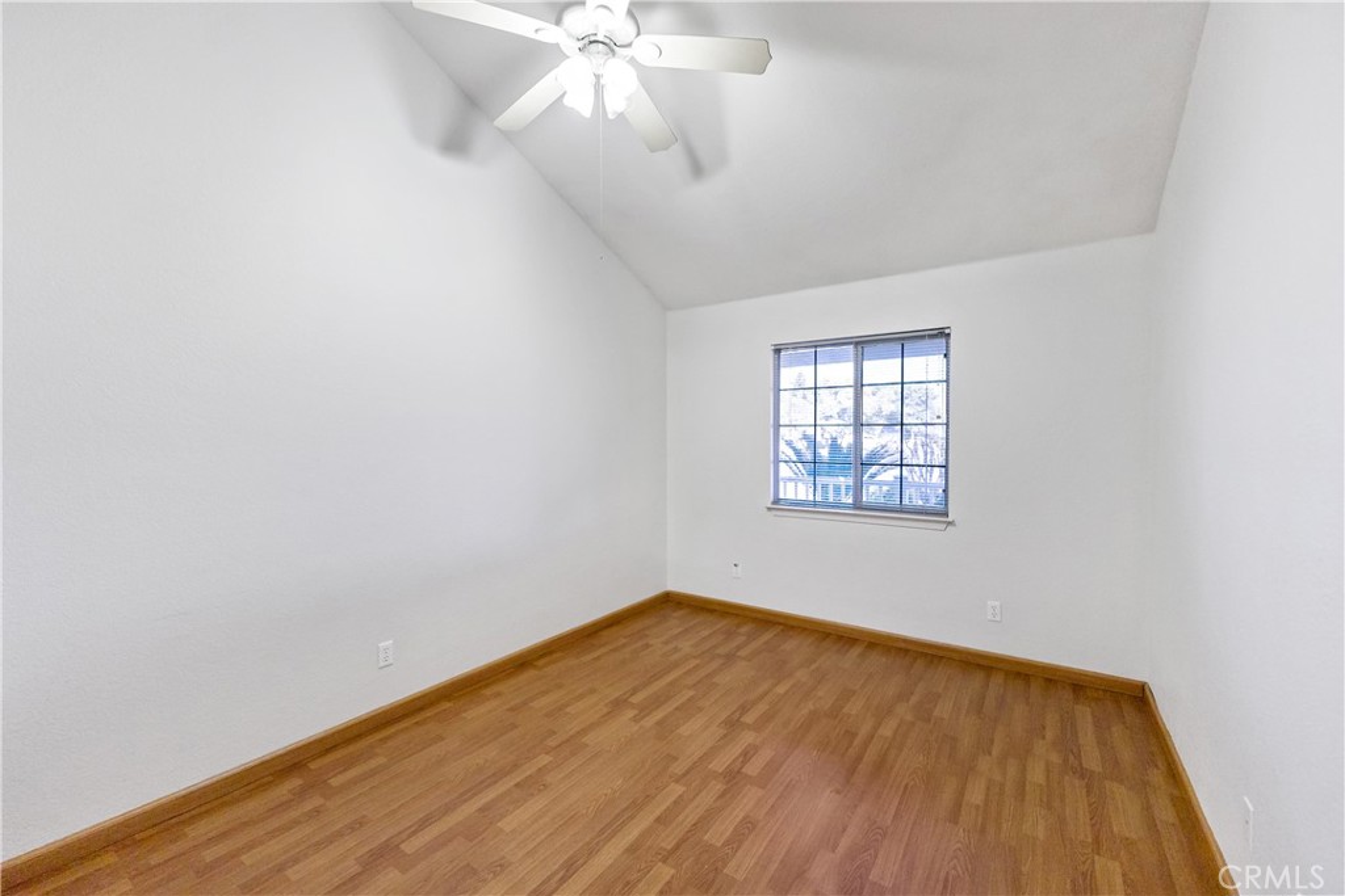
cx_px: 672
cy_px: 448
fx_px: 523
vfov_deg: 81.2
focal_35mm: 14
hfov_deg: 104.2
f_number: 2.8
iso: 1250
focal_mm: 14
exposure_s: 1/160
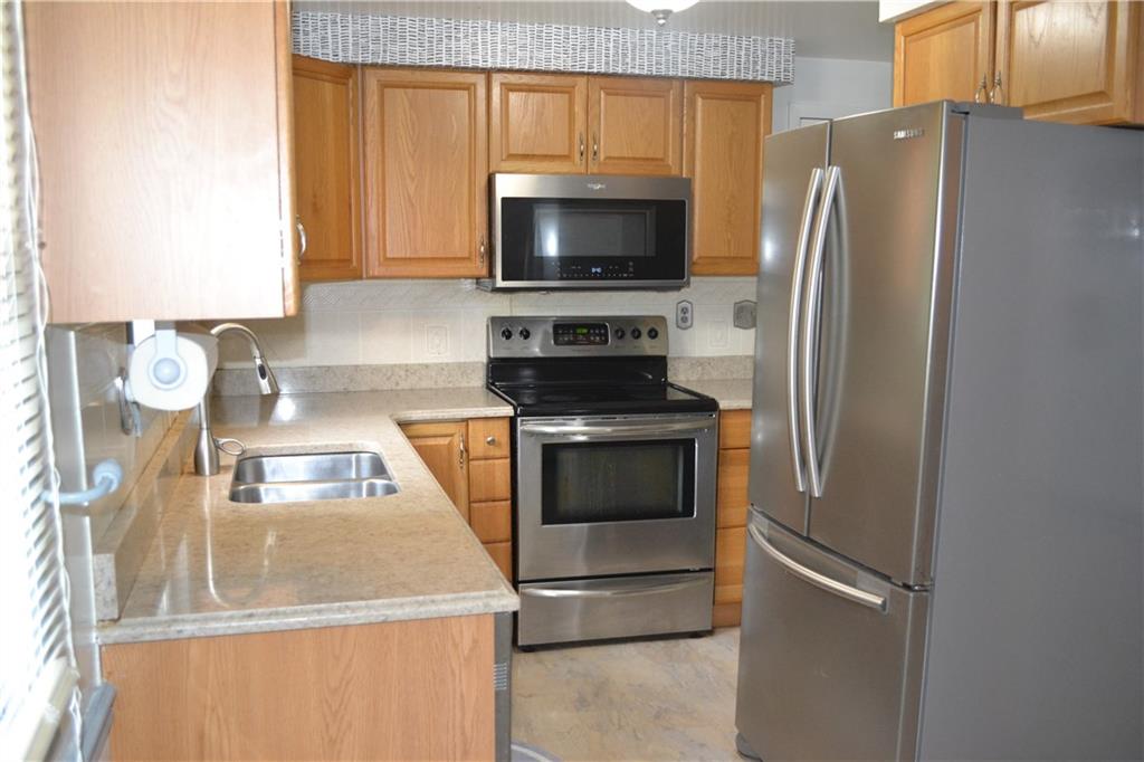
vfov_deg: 39.9
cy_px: 381
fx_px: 1048
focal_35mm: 33
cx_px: 572
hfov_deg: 57.2
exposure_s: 1/60
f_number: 3.8
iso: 1600
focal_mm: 22
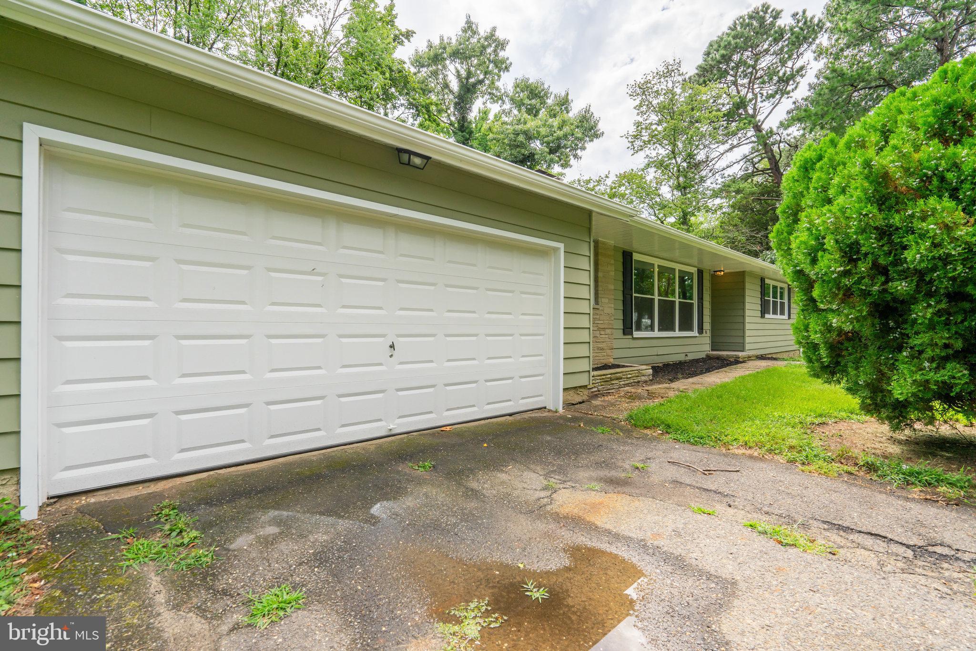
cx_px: 488
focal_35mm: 16
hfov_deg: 96.7
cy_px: 326
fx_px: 434
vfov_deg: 73.7
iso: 200
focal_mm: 16
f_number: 8
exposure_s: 1/400
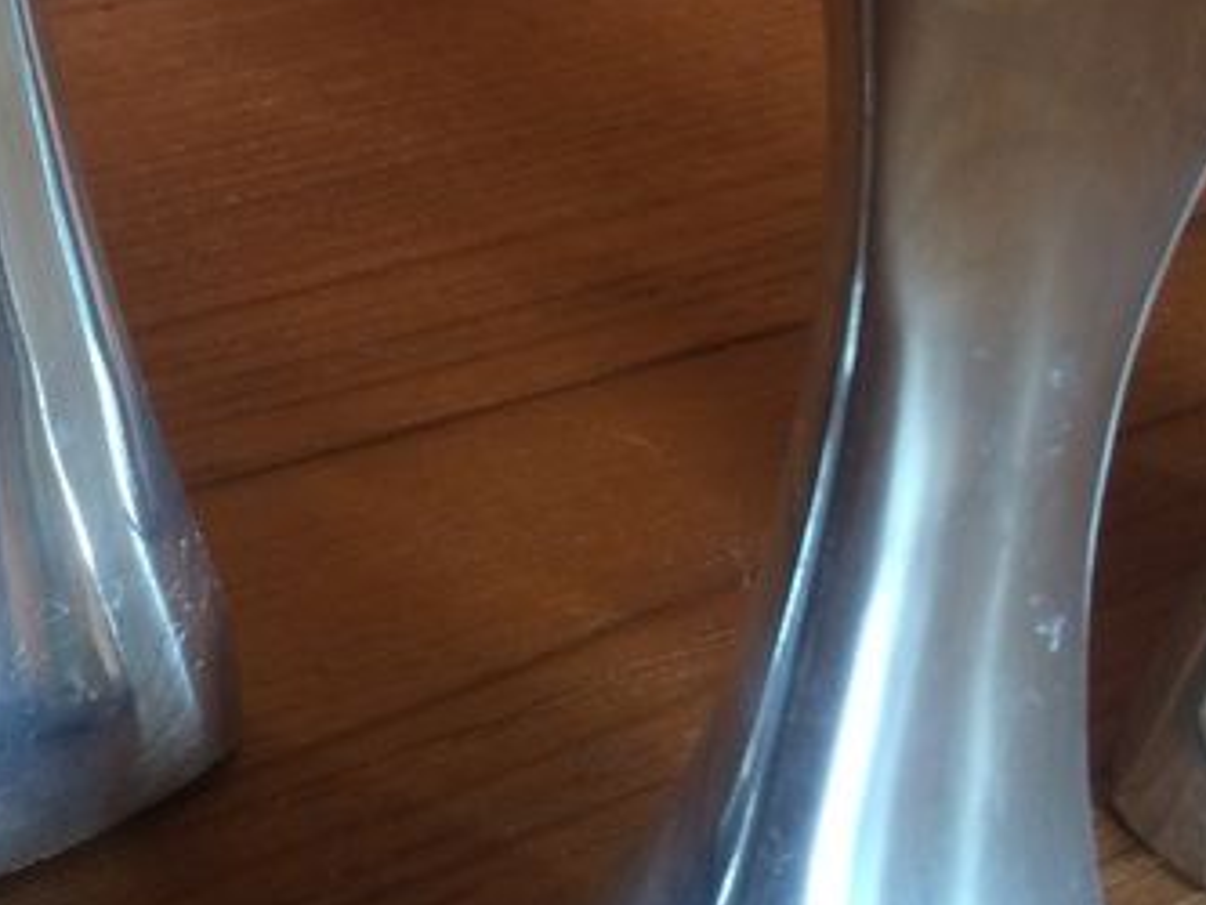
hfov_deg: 23.4
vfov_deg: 17.4
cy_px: -154
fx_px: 2823
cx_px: 76
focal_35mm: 81
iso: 125
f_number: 2.2
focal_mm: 4.12
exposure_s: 1/30
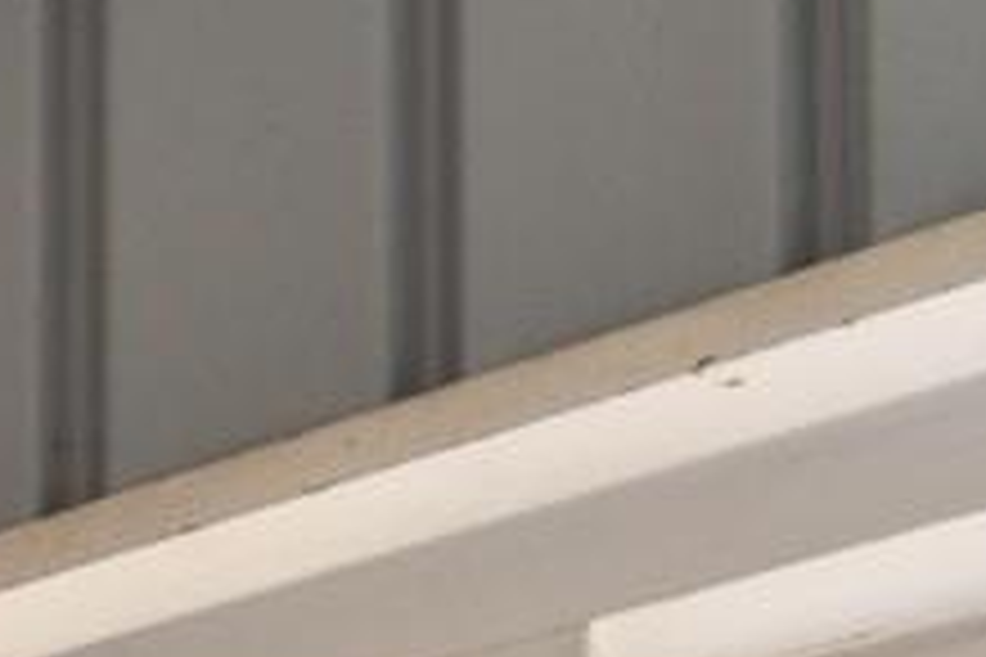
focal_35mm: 111
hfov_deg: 11.7
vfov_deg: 9.0
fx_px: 3040
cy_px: 2210
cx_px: -1850
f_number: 5
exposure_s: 1/100
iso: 100
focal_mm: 10
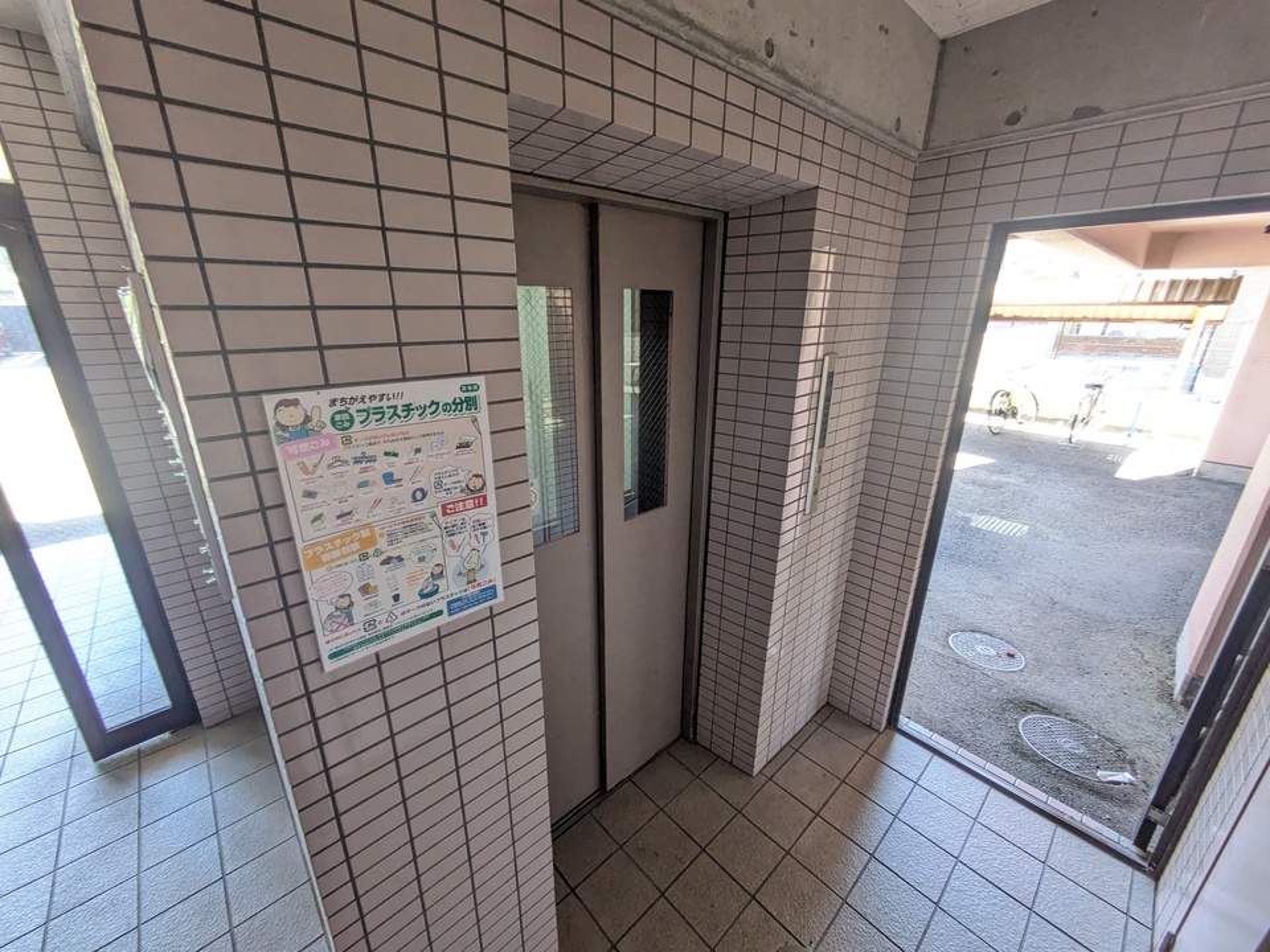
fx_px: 514
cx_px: 635
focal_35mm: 14
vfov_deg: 85.7
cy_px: 476
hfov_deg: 102.1
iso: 112
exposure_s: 1/40
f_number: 2.2
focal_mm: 1.83
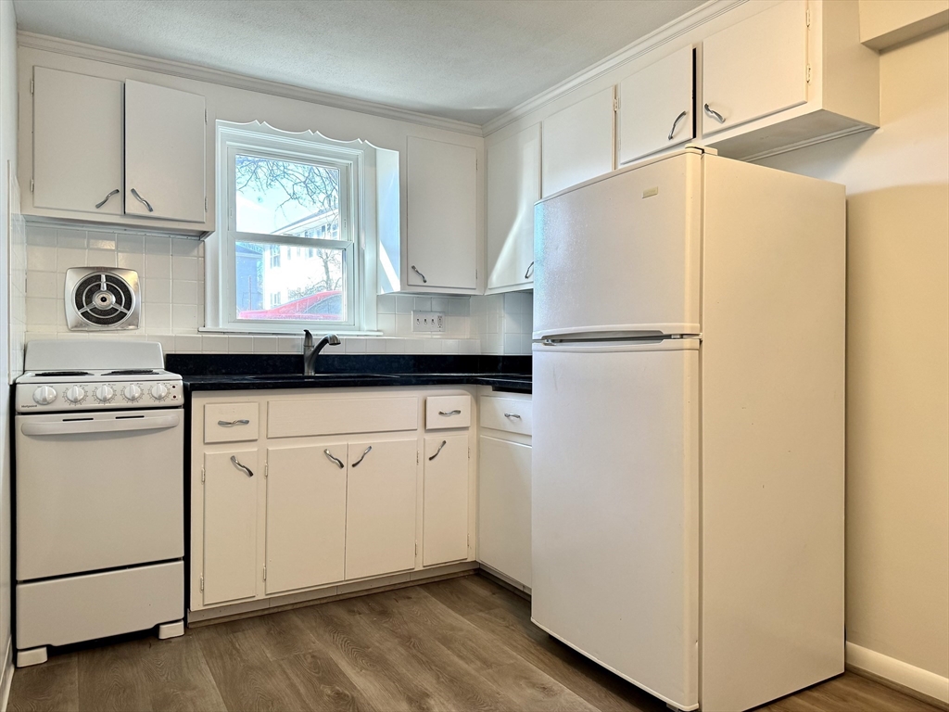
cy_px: 356
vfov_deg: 56.8
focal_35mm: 24
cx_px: 474
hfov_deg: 71.6
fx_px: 658
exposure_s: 1/120
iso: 125
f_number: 1.78
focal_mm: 6.86
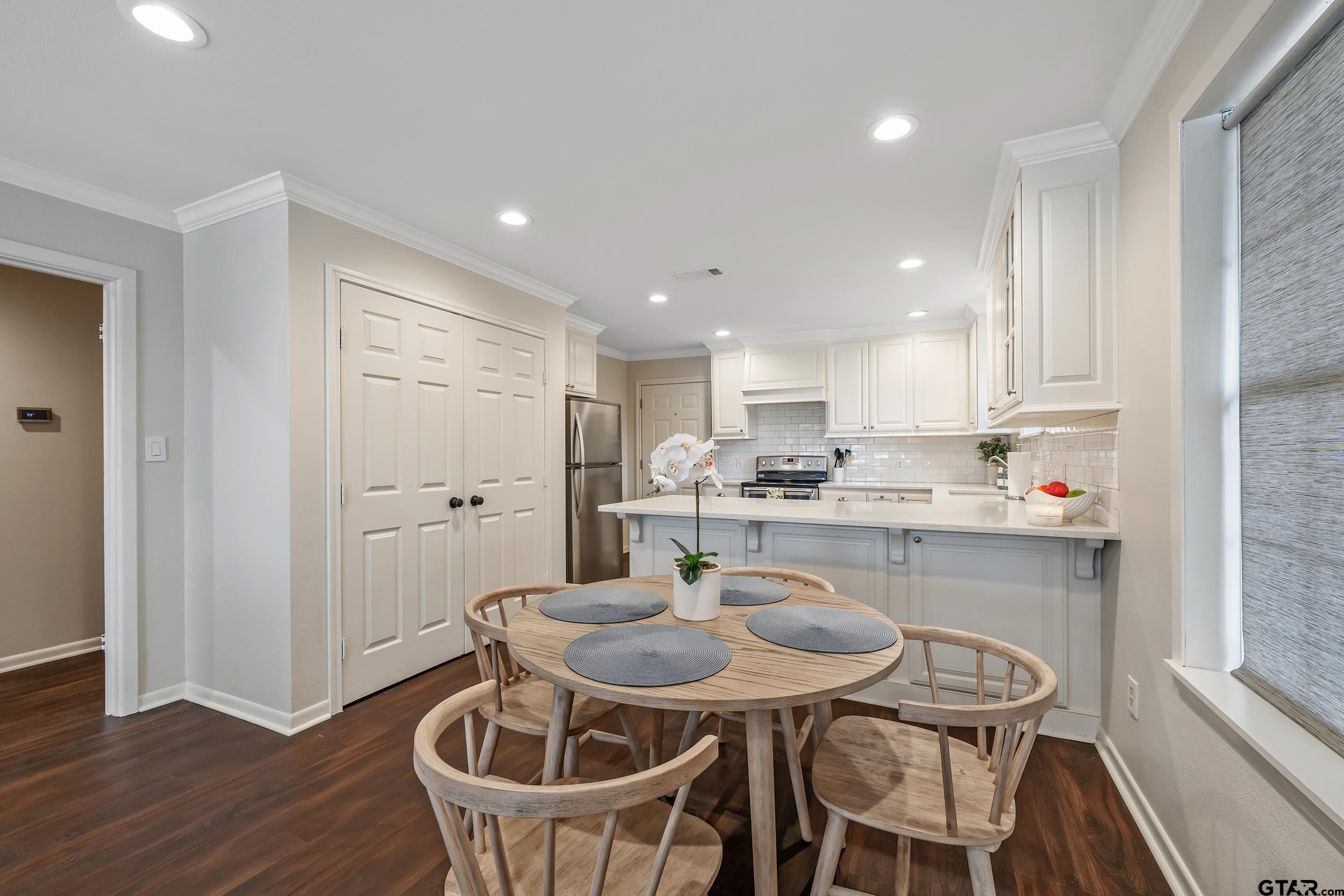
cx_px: 672
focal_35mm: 15
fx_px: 560
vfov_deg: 77.3
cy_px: 448
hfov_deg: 100.4
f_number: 8
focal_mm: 15
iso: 800
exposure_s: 1/13
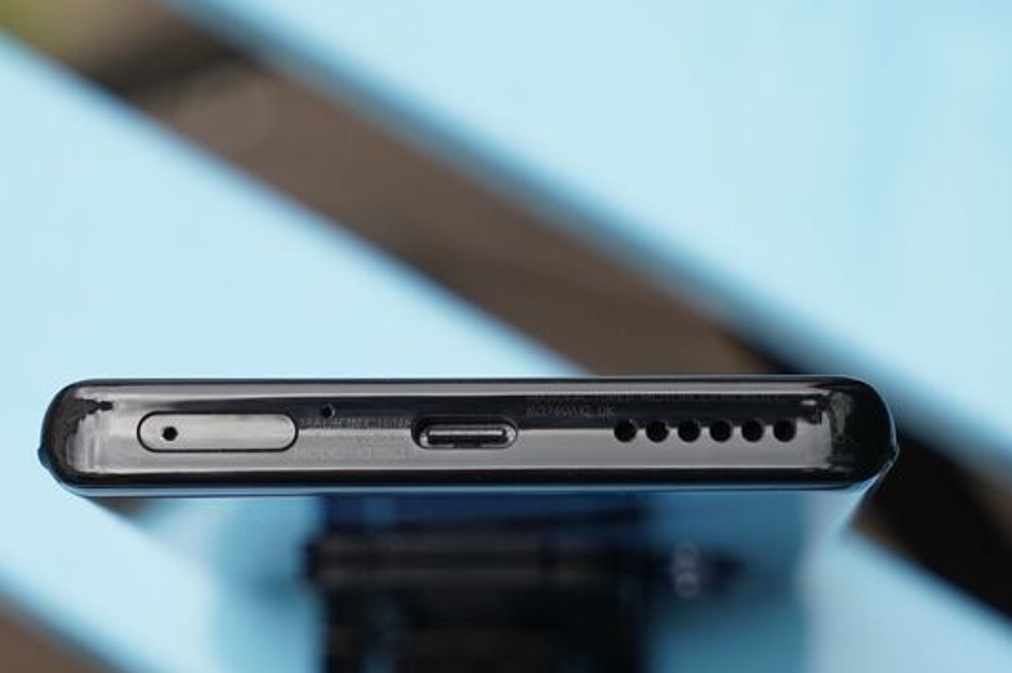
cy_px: 502
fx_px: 3062
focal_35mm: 109
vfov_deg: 12.5
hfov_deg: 18.8
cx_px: 429
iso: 320
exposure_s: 1/200
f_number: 6.3
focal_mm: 70
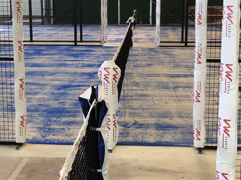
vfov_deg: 25.1
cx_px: 122
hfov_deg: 33.2
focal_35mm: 58
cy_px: 63
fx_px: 404
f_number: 1.8
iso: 50
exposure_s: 1/120
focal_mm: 3.99
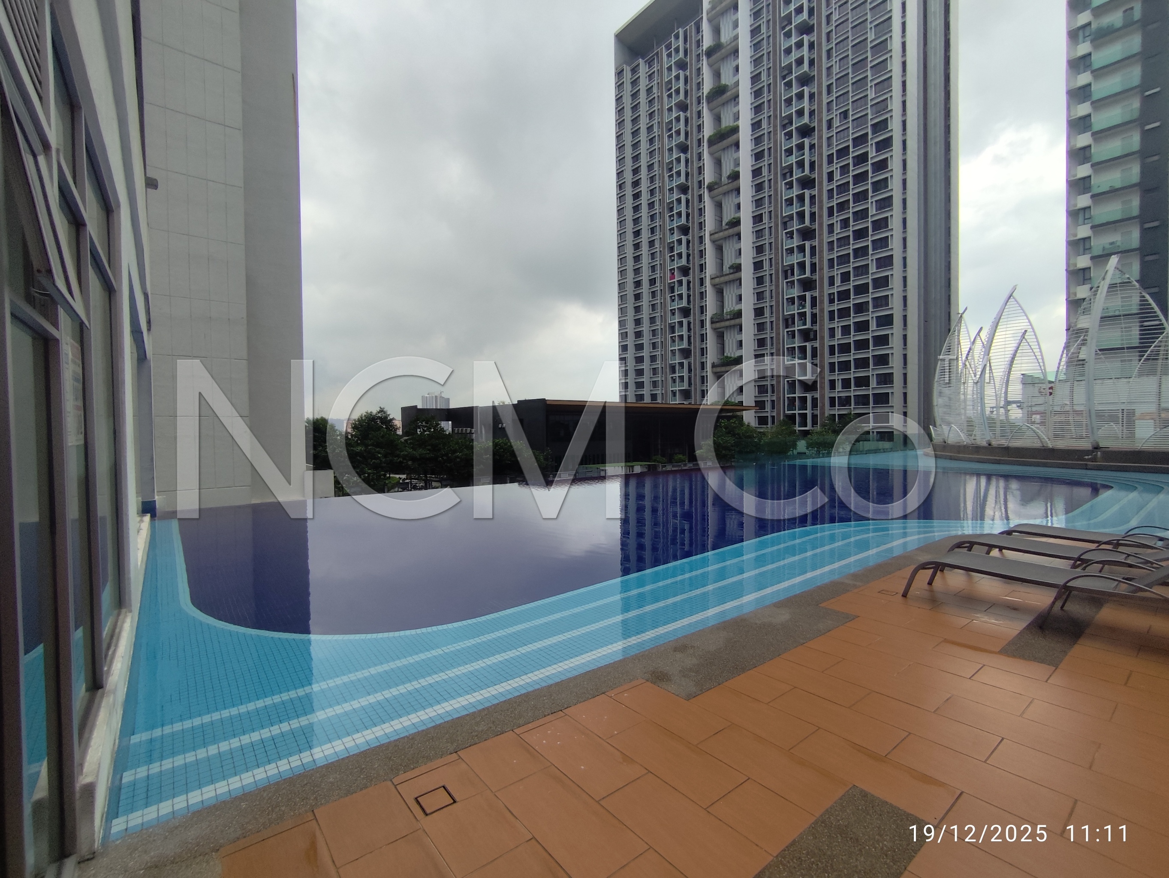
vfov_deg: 78.2
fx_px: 541
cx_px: 584
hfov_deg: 94.5
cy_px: 439
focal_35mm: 16
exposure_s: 1/982
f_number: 2.2
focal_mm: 1.65
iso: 50
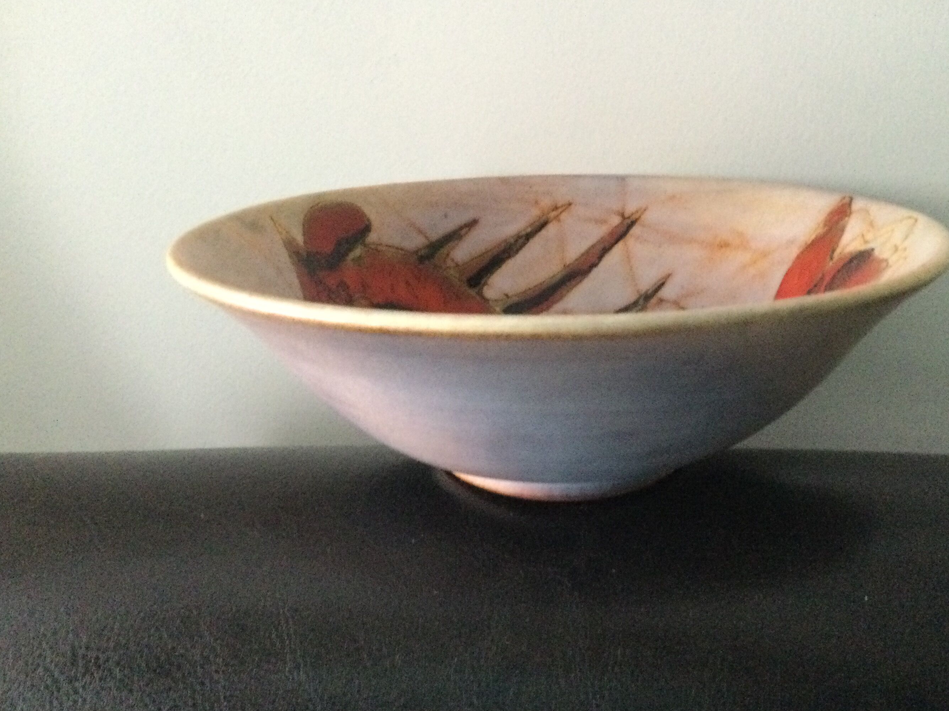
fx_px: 1042
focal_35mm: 38
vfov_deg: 37.7
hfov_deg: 48.7
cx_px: 558
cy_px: 398
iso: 400
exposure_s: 1/17
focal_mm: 3.3
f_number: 2.4
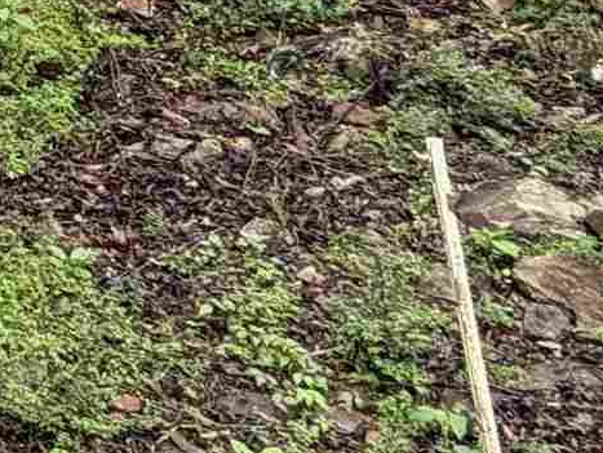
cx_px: -912
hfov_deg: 13.7
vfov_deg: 14.6
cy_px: -302
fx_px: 1604
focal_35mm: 92
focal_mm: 2.22
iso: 80
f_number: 2.2
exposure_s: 1/121
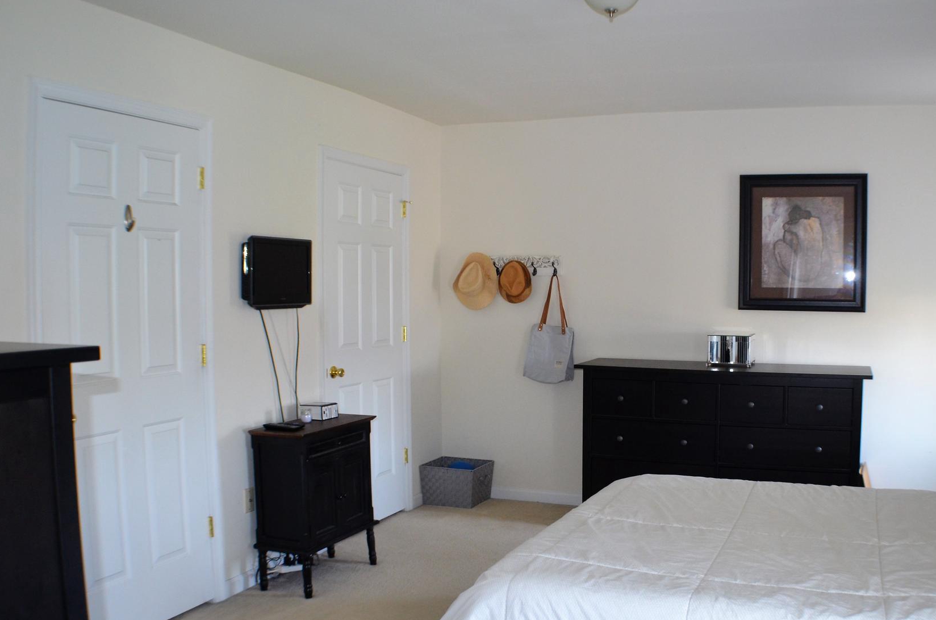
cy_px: 353
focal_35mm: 41
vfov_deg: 32.4
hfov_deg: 47.2
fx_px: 1064
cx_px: 569
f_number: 4
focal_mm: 22
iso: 800
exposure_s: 1/60
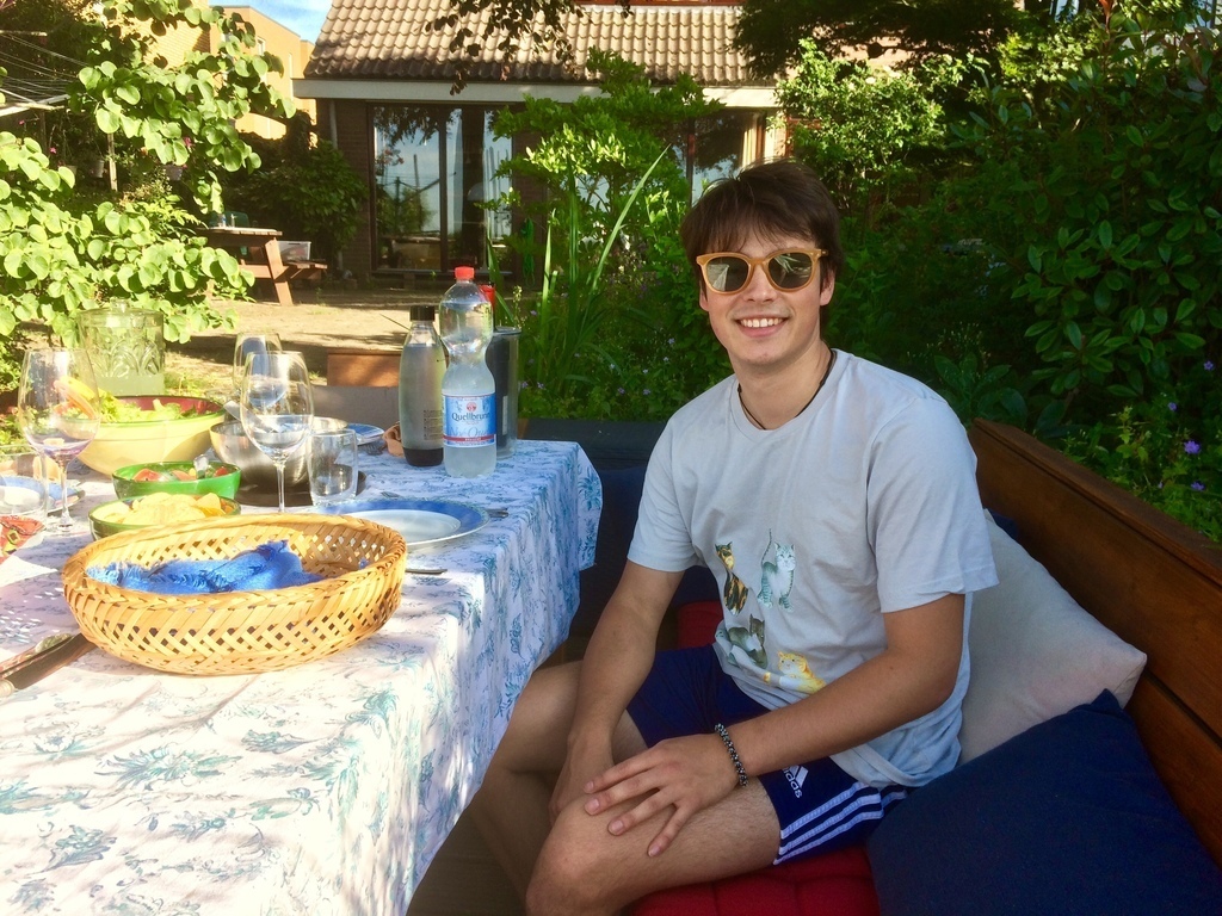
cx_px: 611
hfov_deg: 61.7
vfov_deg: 48.2
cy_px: 458
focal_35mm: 29
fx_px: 1024
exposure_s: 1/612
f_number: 2.2
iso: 32
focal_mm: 4.15
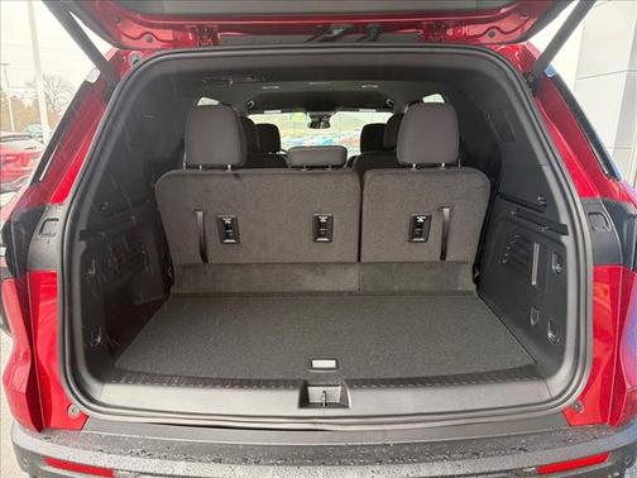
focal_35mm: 24
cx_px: 318
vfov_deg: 56.8
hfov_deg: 71.6
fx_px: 442
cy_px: 239
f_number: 1.78
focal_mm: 6.76
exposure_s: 1/113
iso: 200
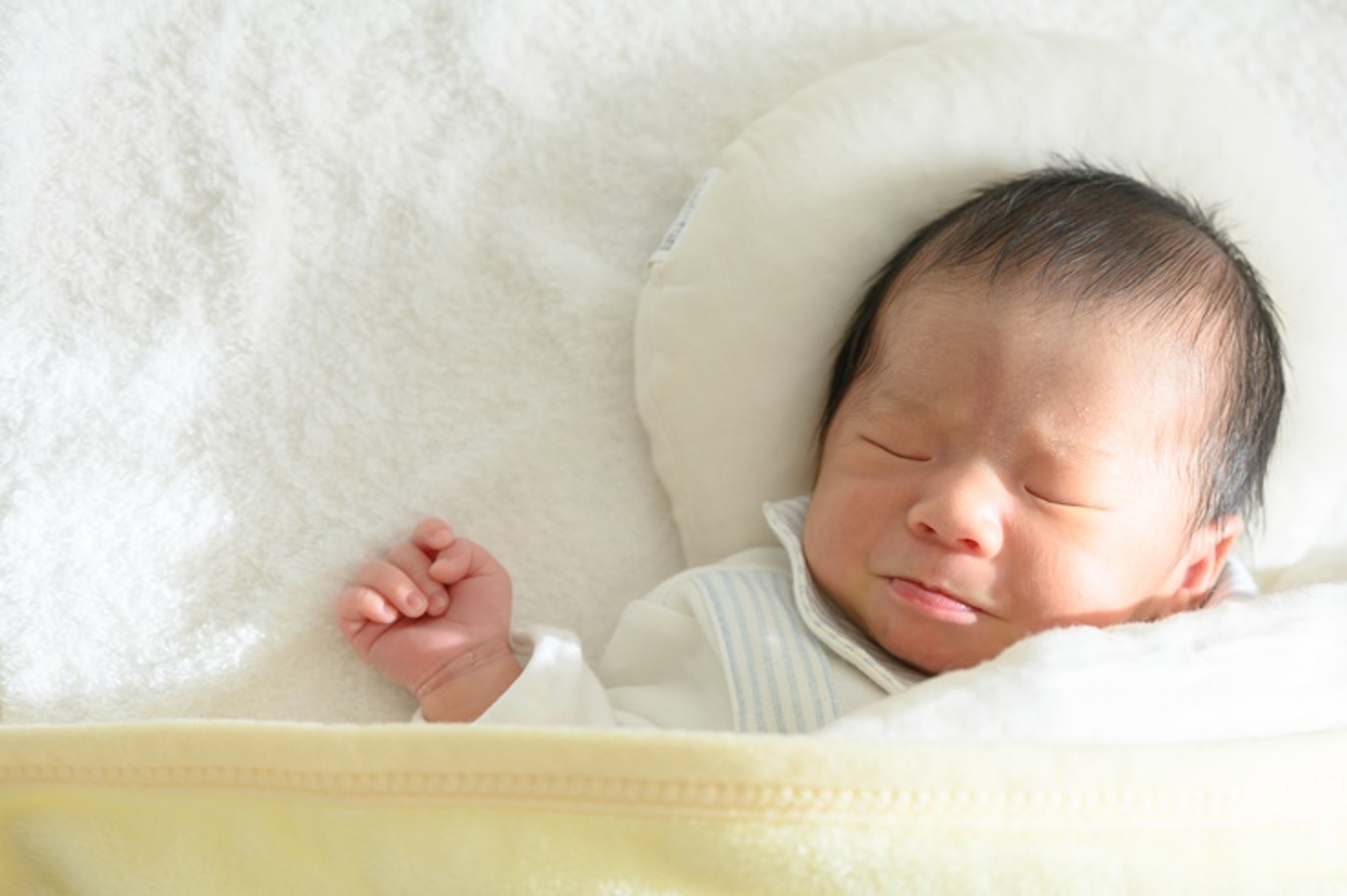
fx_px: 3925
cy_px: 448
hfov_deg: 19.5
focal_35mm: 105
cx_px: 674
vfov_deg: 13.0
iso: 800
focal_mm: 105
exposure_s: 1/400
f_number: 4.5
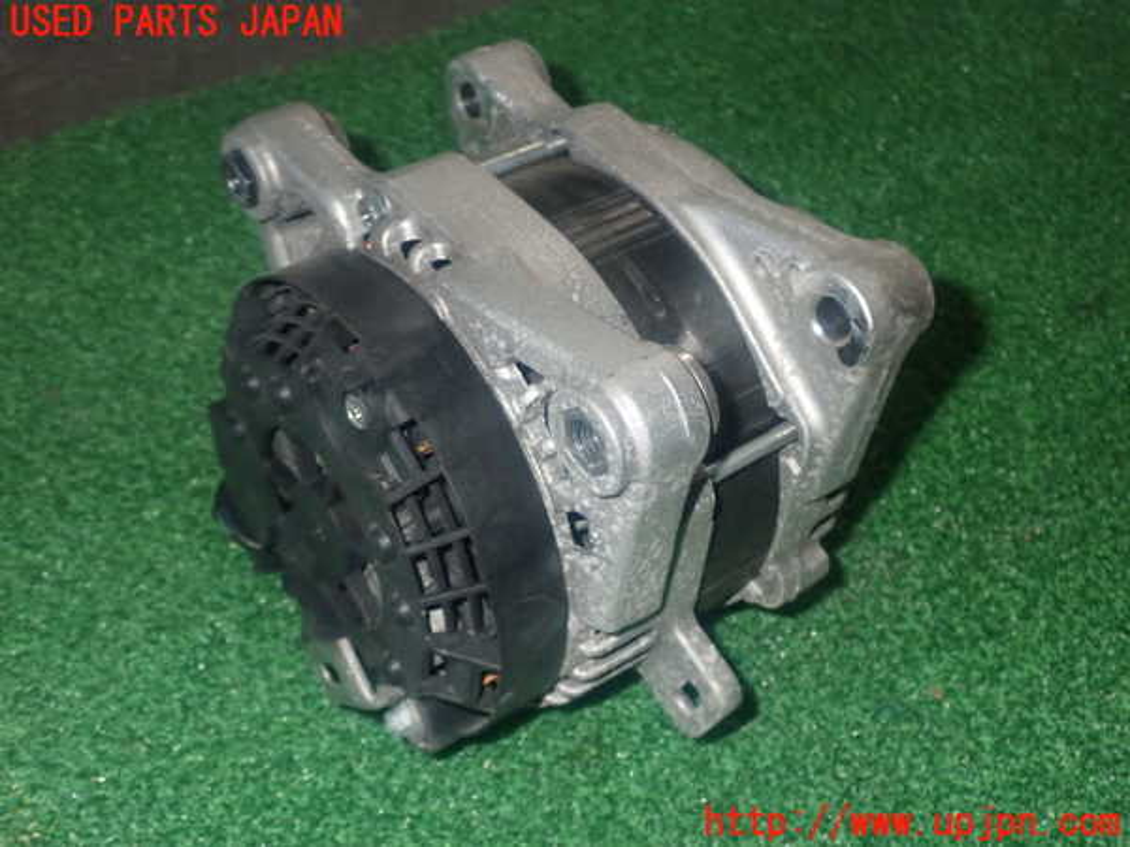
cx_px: 565
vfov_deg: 32.9
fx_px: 1436
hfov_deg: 42.9
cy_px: 424
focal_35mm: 44
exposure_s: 1/40
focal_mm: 7.84
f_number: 9
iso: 800
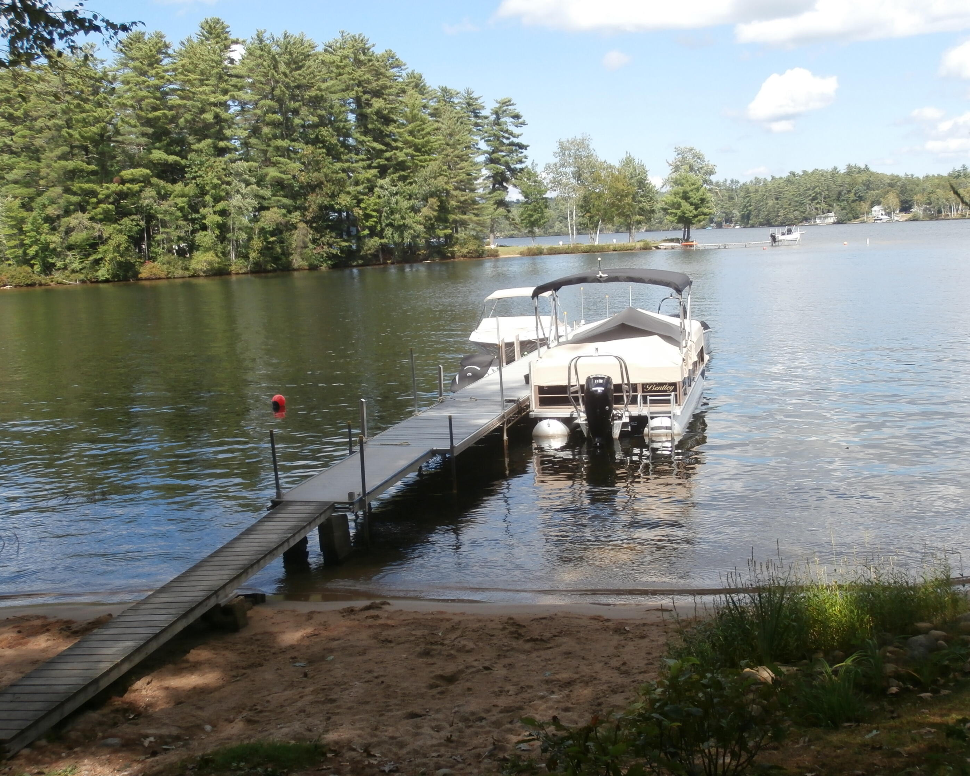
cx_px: 500
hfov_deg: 45.8
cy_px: 384
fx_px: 1148
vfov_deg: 37.3
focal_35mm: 40
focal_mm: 6.67
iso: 100
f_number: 3.9
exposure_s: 1/400
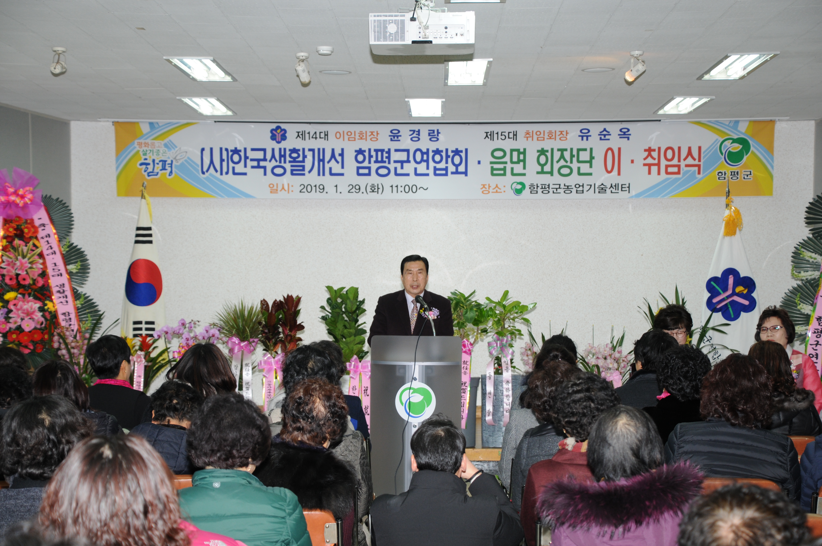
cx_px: 411
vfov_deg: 18.1
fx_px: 1710
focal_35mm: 75
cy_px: 273
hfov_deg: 27.0
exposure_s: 1/60
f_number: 5.6
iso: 320
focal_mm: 50
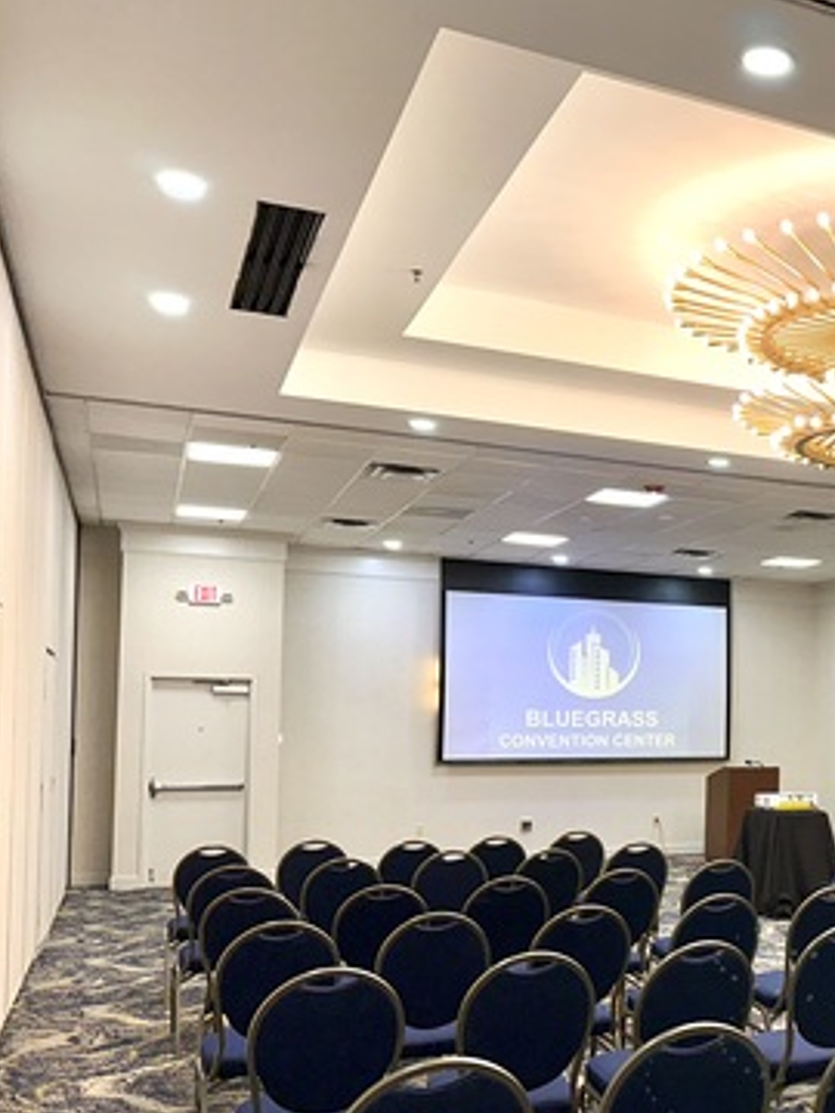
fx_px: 1286
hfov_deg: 32.3
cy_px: 671
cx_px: 888
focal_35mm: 40
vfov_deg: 46.5
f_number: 1.78
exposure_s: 1/195
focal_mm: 6.86
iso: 50
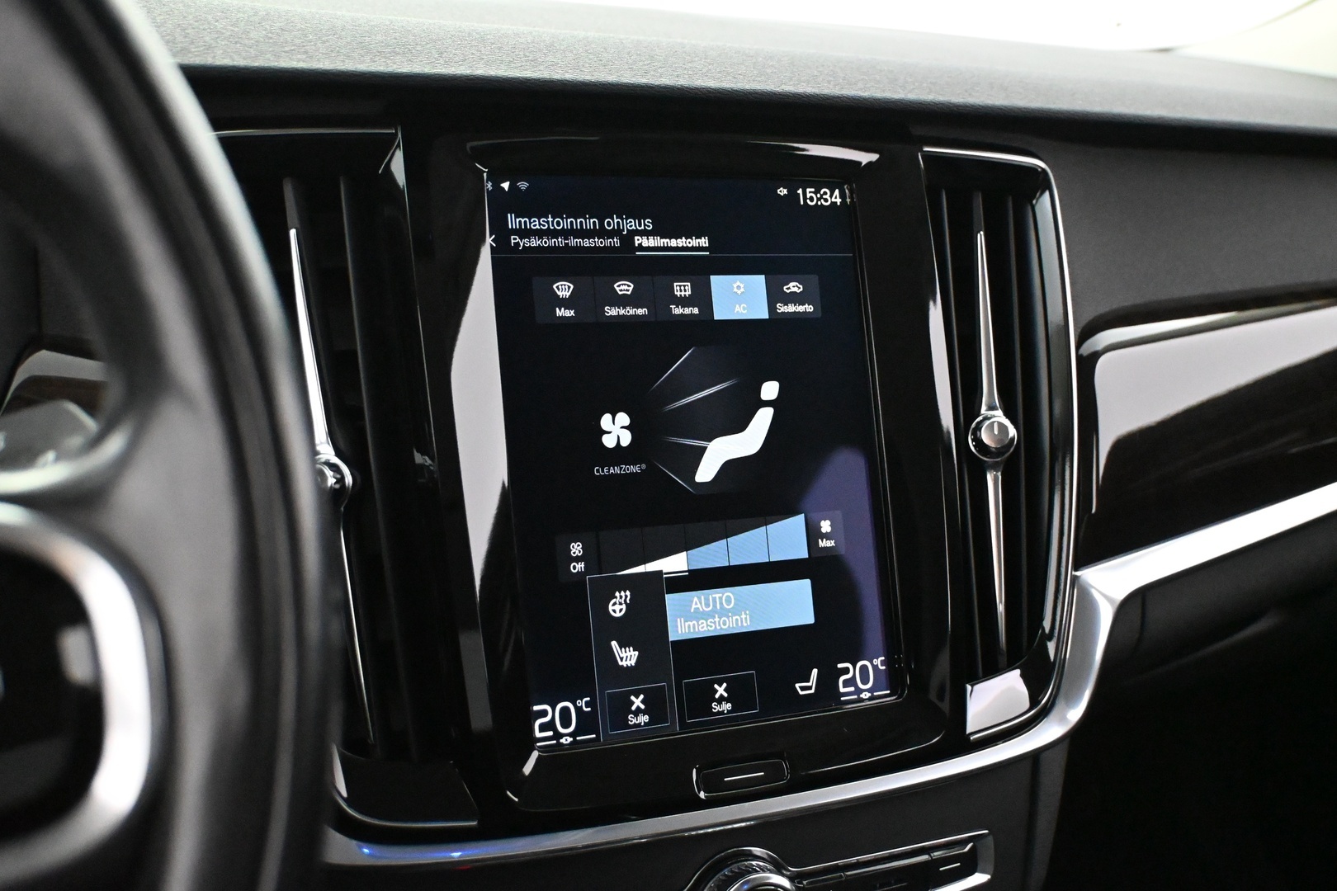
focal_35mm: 40
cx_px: 668
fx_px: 1476
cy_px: 446
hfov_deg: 48.7
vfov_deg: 33.6
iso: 10000
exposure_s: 1/60
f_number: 4.5
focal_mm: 26.5
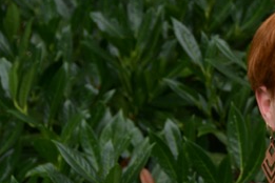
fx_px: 1963
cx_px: 320
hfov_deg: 7.9
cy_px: 179
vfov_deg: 5.3
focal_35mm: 257
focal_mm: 70
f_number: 5.6
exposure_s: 1/250
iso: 400
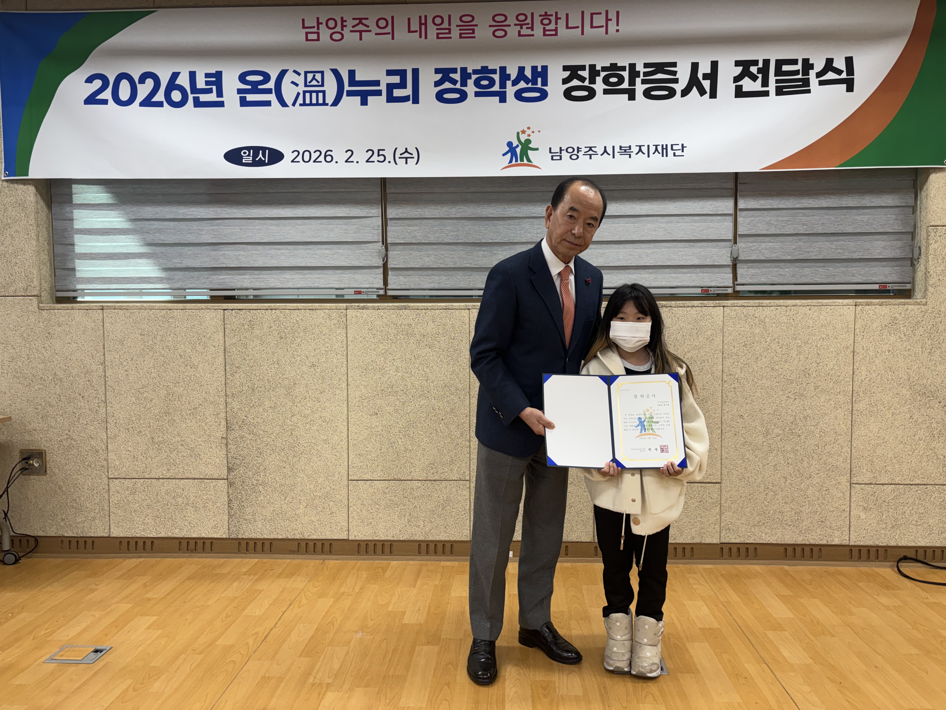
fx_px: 711
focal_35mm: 26
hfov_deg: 67.3
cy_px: 355
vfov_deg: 53.1
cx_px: 473
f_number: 1.6
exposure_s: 1/120
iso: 100
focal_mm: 5.96
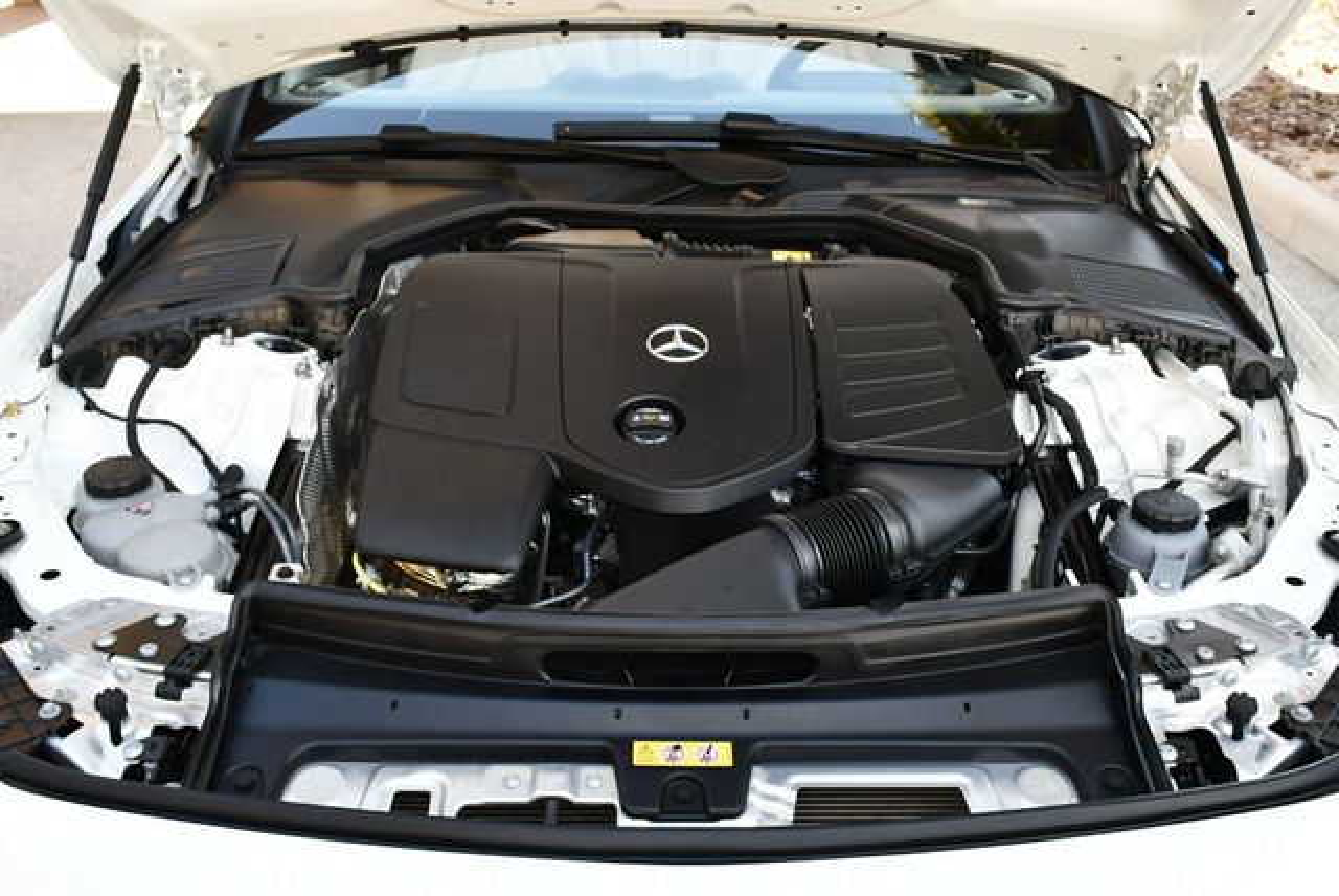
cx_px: 670
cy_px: 448
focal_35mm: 36
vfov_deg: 36.9
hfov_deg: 53.1
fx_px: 1340
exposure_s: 1/250
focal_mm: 18
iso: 400
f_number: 5.6
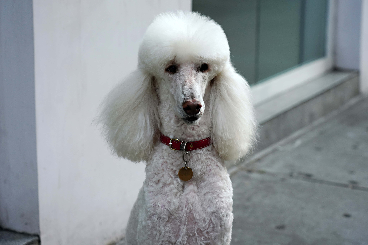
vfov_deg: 16.9
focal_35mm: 81
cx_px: 184
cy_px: 122
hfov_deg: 25.1
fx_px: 828
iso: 640
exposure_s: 1/800
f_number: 4.5
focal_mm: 81
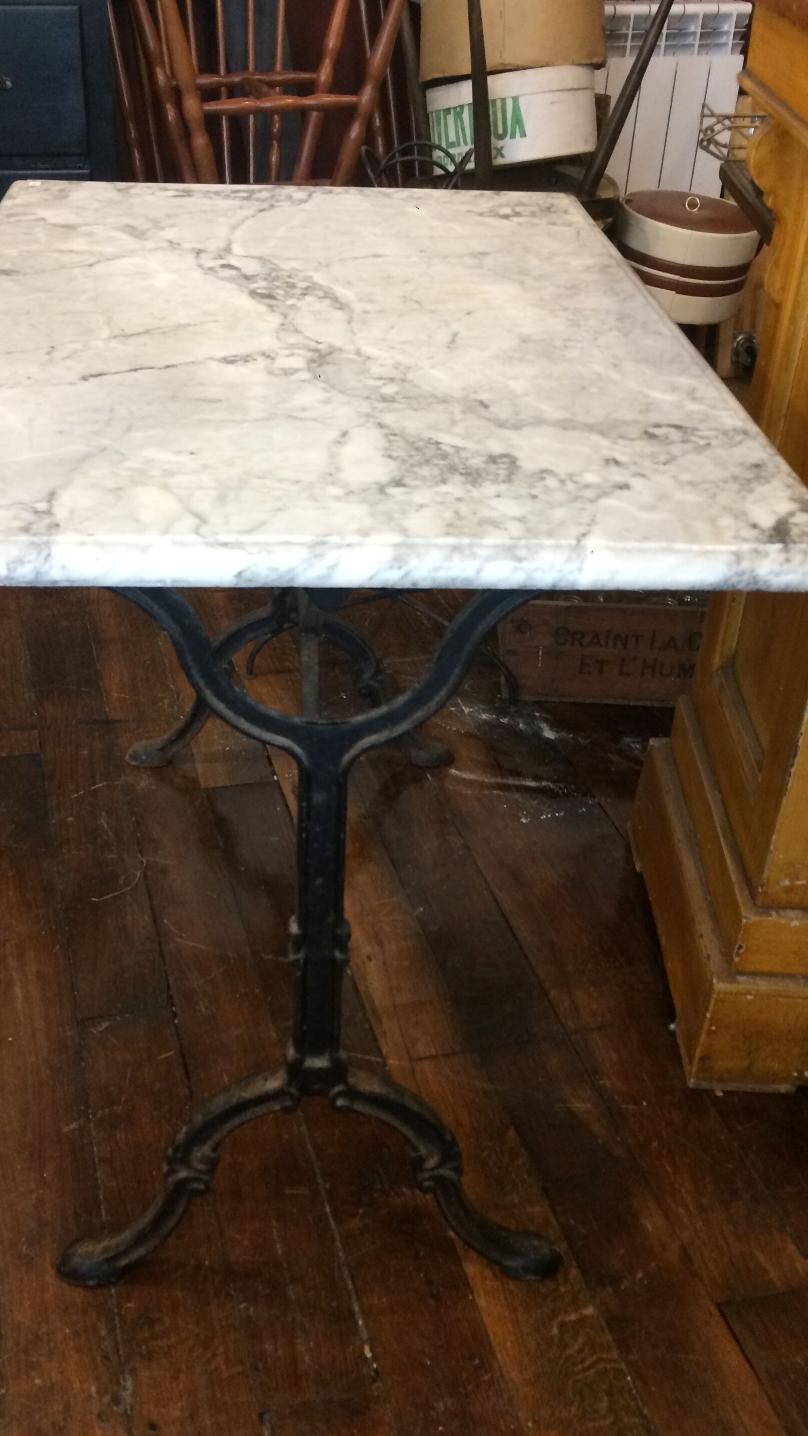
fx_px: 1372
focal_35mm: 36
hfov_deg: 32.7
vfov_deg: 55.2
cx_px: 329
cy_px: 790
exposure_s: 1/33
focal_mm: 4.15
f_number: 2.2
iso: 250
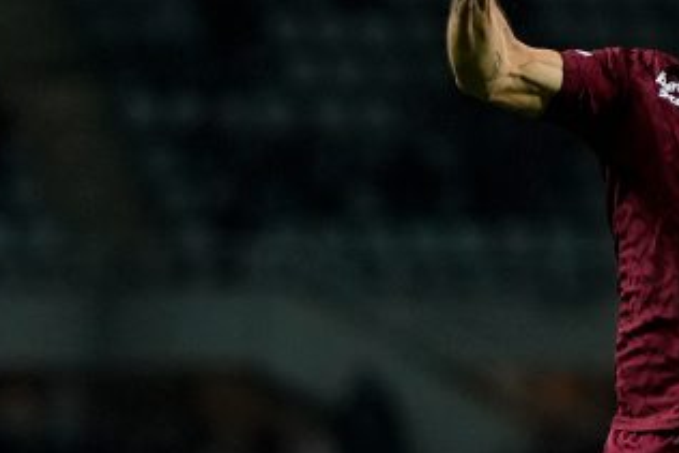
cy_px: 573
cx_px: 810
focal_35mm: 632
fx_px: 11925
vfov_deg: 2.2
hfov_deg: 3.3
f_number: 2.8
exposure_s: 1/1600
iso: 2000
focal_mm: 200
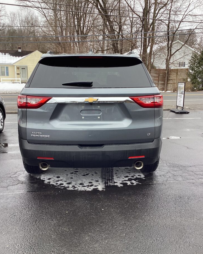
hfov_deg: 43.4
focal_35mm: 34
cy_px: 127
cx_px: 100
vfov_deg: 52.8
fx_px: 255
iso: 25
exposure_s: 1/201
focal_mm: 3.3
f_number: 2.4
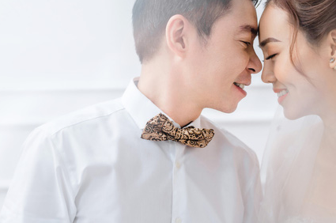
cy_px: 134
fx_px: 680
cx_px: 176
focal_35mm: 73
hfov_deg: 27.7
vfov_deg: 18.6
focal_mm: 50
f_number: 3.2
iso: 800
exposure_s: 1/125
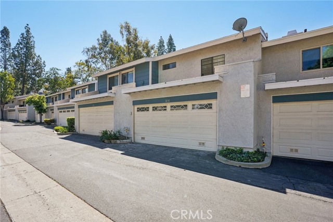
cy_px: 111
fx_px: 148
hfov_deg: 96.8
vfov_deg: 73.7
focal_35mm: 16
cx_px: 166
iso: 400
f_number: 8
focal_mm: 16
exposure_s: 1/500
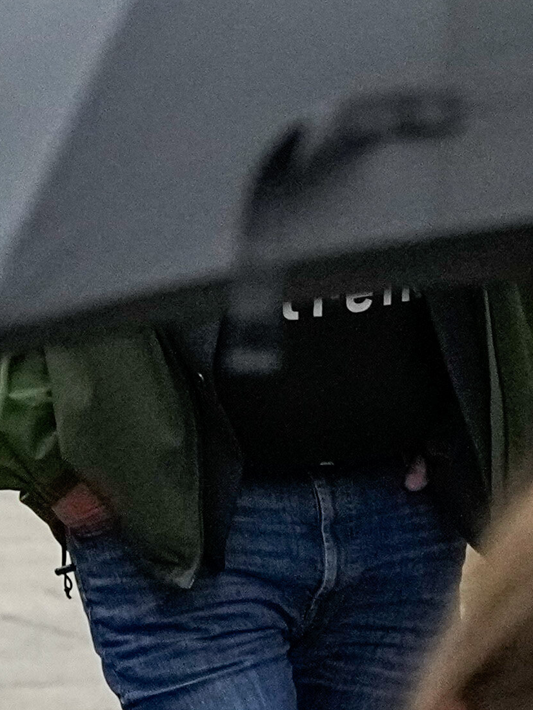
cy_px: -354
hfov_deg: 2.8
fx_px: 10838
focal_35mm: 528
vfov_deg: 3.7
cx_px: 128
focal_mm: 70
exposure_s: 1/800
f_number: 4
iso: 3200
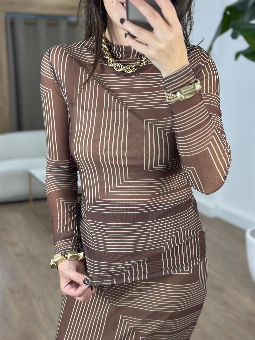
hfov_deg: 30.3
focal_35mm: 48
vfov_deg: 39.7
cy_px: 170
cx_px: 128
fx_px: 471
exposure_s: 1/100
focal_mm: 6.86
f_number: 1.78
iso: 80
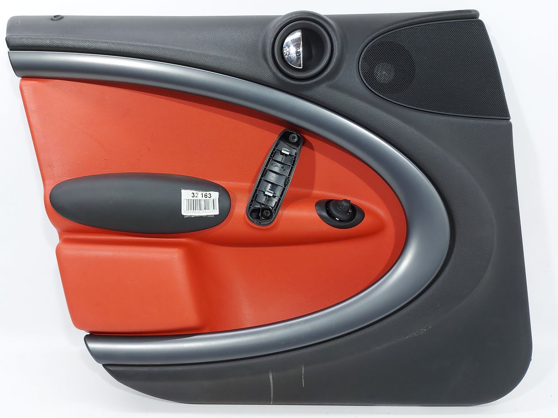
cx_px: 255
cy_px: 191
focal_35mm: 27
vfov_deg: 51.3
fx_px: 435
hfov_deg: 65.2
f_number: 1.8
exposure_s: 1/50
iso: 80
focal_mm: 5.23
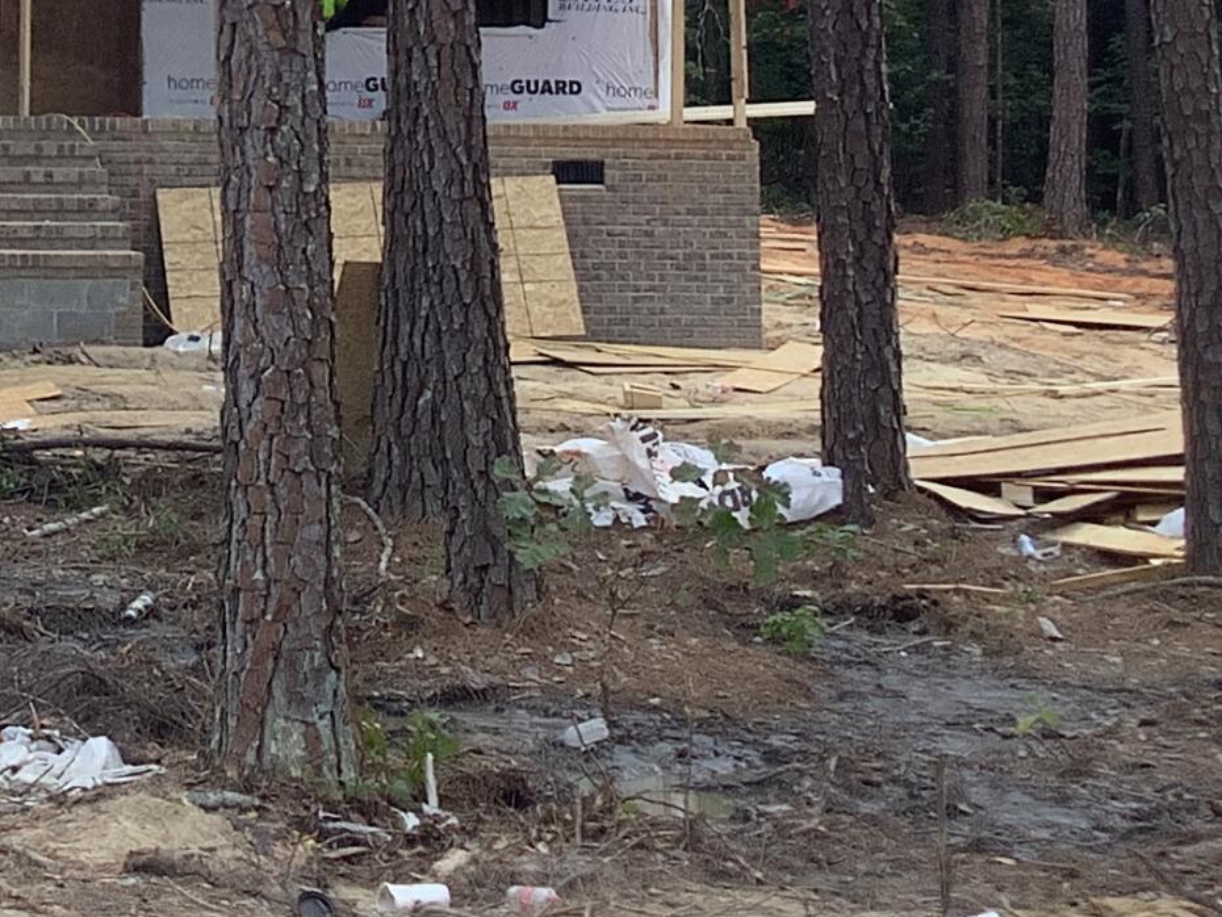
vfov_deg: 14.2
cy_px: -289
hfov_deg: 18.8
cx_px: -163
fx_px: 3531
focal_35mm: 100
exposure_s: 1/399
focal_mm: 3.3
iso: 25
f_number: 2.4
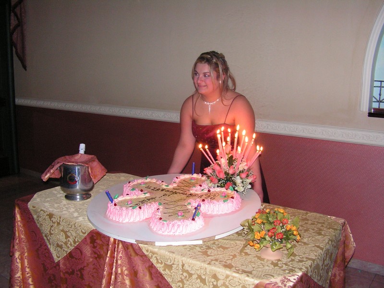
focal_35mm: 36
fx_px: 399
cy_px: 144
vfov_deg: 39.7
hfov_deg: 51.4
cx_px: 192
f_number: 3.2
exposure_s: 1/40
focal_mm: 6
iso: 200
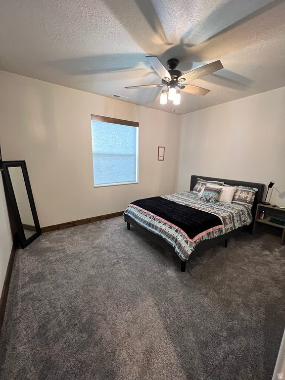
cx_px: 142
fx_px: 143
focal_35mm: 13
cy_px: 190
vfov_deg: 106.2
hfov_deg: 89.9
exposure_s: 1/30
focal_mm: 1.57
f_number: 1.8
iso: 1250
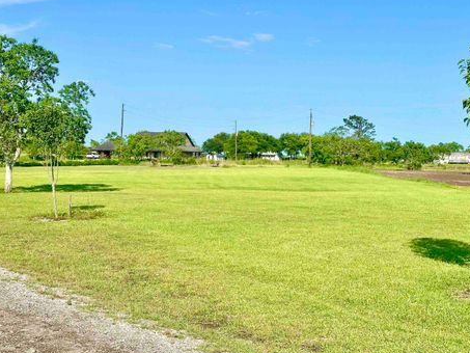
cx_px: 237
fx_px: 720
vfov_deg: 27.5
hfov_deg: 36.2
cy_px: 178
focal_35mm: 53
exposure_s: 1/5882
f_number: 1.78
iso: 64
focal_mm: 6.86
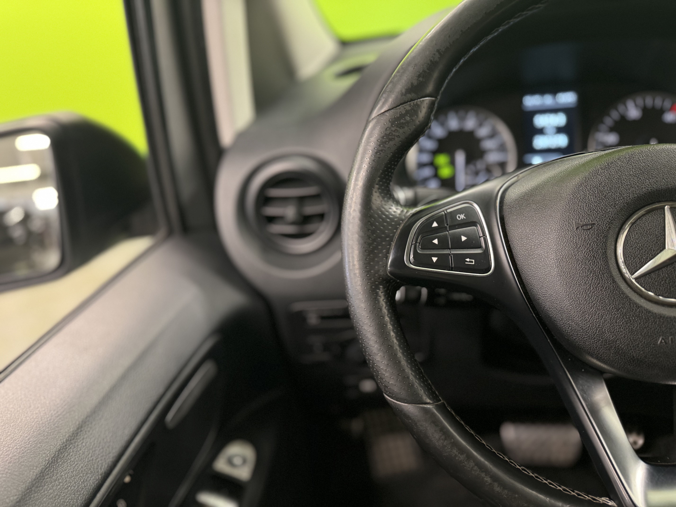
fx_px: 469
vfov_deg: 56.8
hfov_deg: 71.6
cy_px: 254
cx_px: 338
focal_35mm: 24
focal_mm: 6.76
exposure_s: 1/50
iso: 320
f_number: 1.78
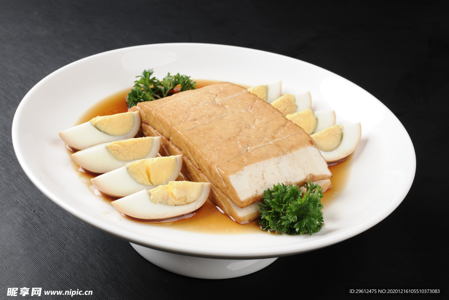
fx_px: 624
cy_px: 150
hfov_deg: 39.6
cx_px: 224
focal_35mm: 50
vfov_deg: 27.0
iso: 100
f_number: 14
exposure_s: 1/160
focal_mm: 50
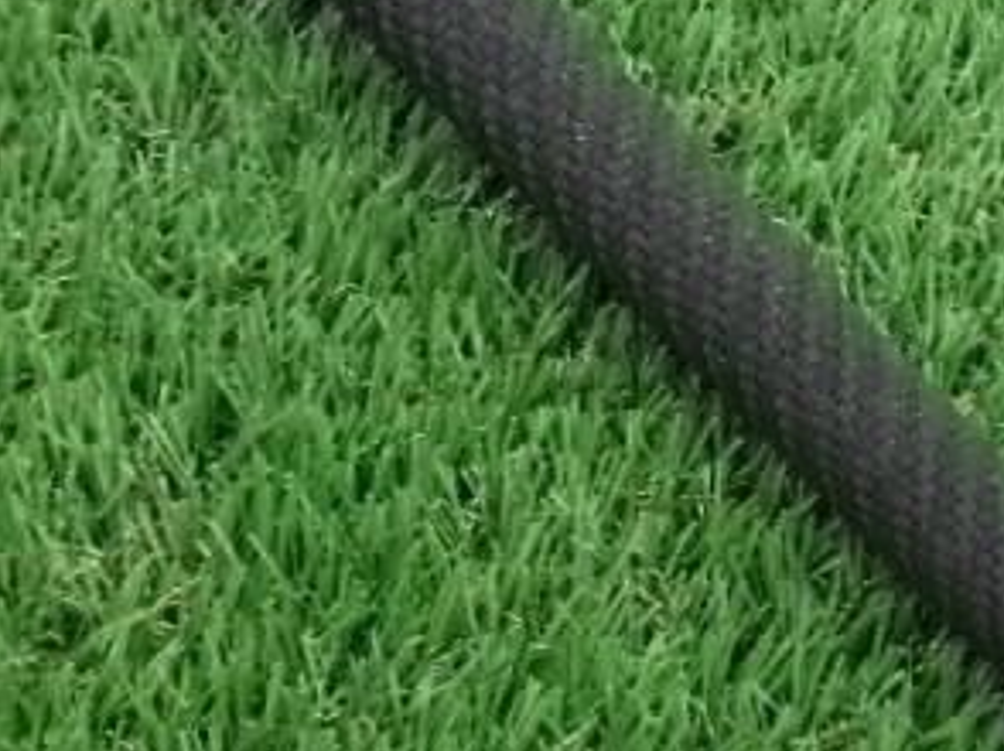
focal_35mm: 61
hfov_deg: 31.3
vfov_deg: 23.9
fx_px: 1768
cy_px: 280
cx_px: 703
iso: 800
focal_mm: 5.1
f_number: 3.9
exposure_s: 1/34
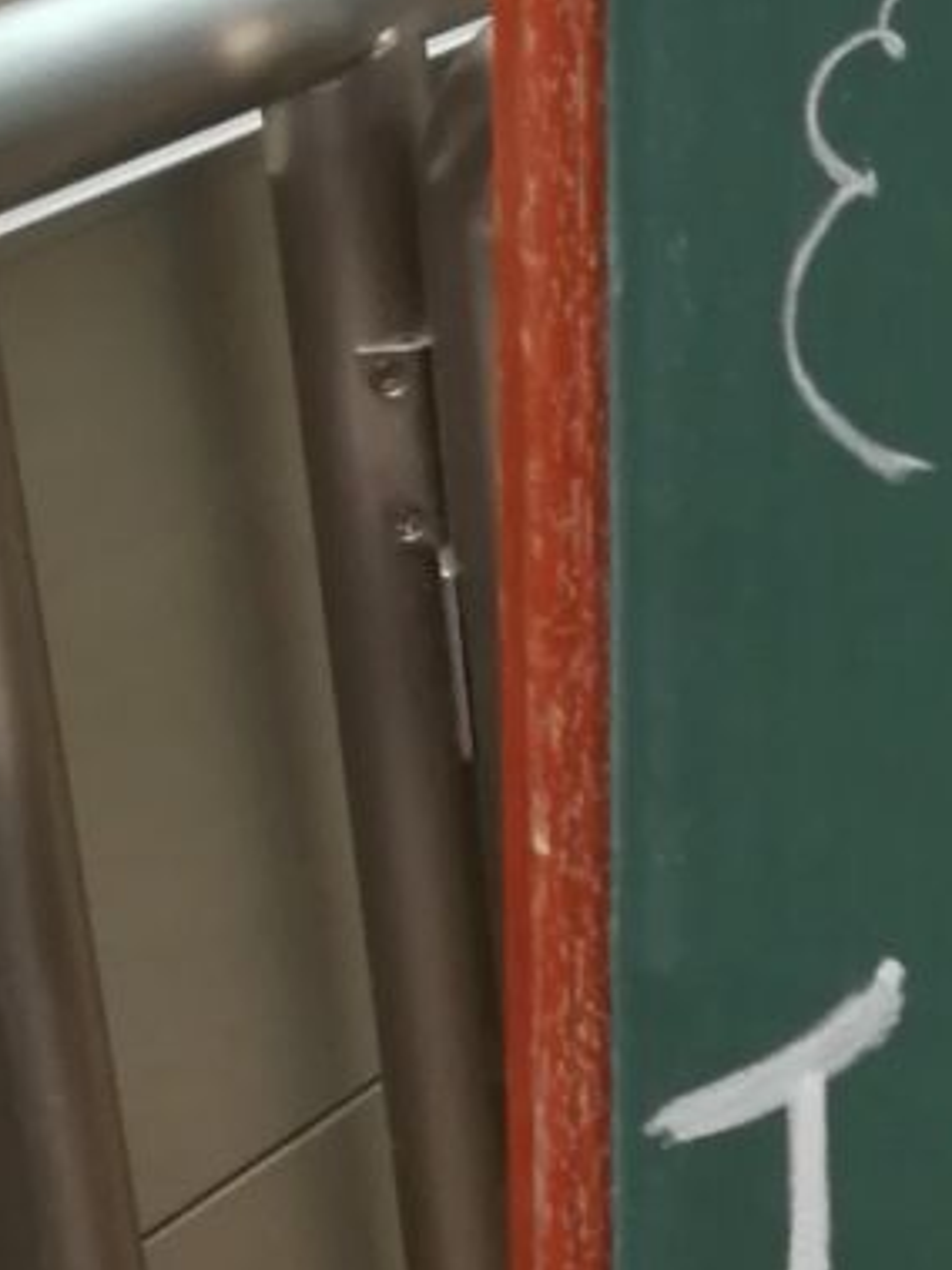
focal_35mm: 114
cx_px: 1763
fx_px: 4183
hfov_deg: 11.9
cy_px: 962
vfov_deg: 17.2
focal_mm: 3.95
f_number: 2.2
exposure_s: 1/40
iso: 160
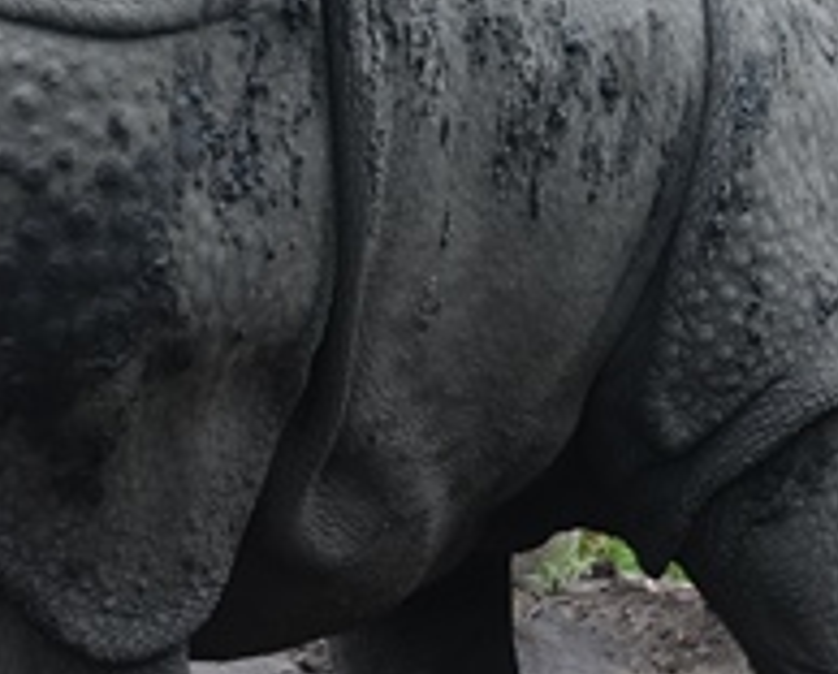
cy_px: -231
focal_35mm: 346
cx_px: 233
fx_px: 8599
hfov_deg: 5.6
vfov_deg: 4.5
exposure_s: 1/100
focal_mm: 25.7
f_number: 5.6
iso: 125
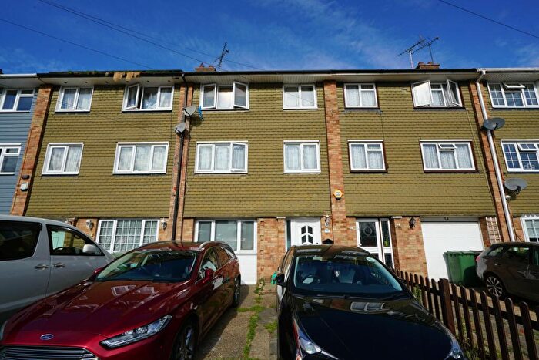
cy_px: 180
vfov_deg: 73.8
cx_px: 270
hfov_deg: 96.7
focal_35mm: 16
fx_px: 240
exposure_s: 1/125
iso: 100
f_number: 14
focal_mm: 16
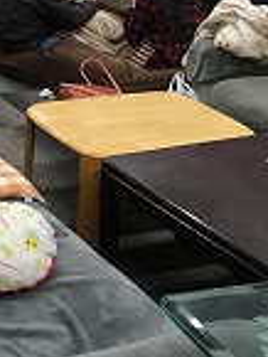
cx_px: -81
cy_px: -44
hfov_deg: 16.4
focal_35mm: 85
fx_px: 876
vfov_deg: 21.7
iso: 40
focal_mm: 4.15
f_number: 2.2
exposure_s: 1/30
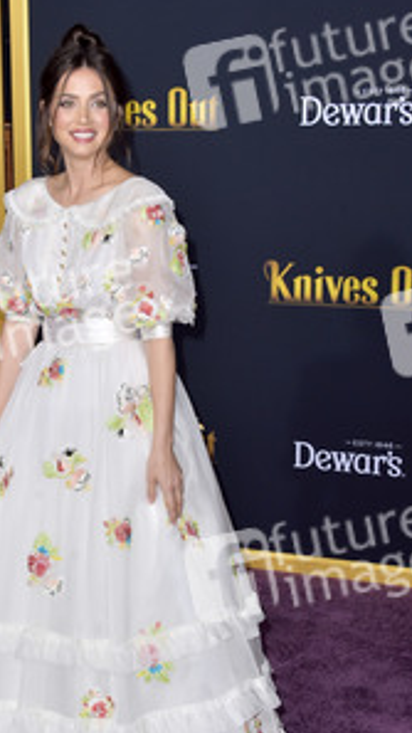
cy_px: 442
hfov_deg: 19.2
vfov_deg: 33.7
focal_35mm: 62
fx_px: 1204
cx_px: 88
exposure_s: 1/250
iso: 500
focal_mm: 44
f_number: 7.1
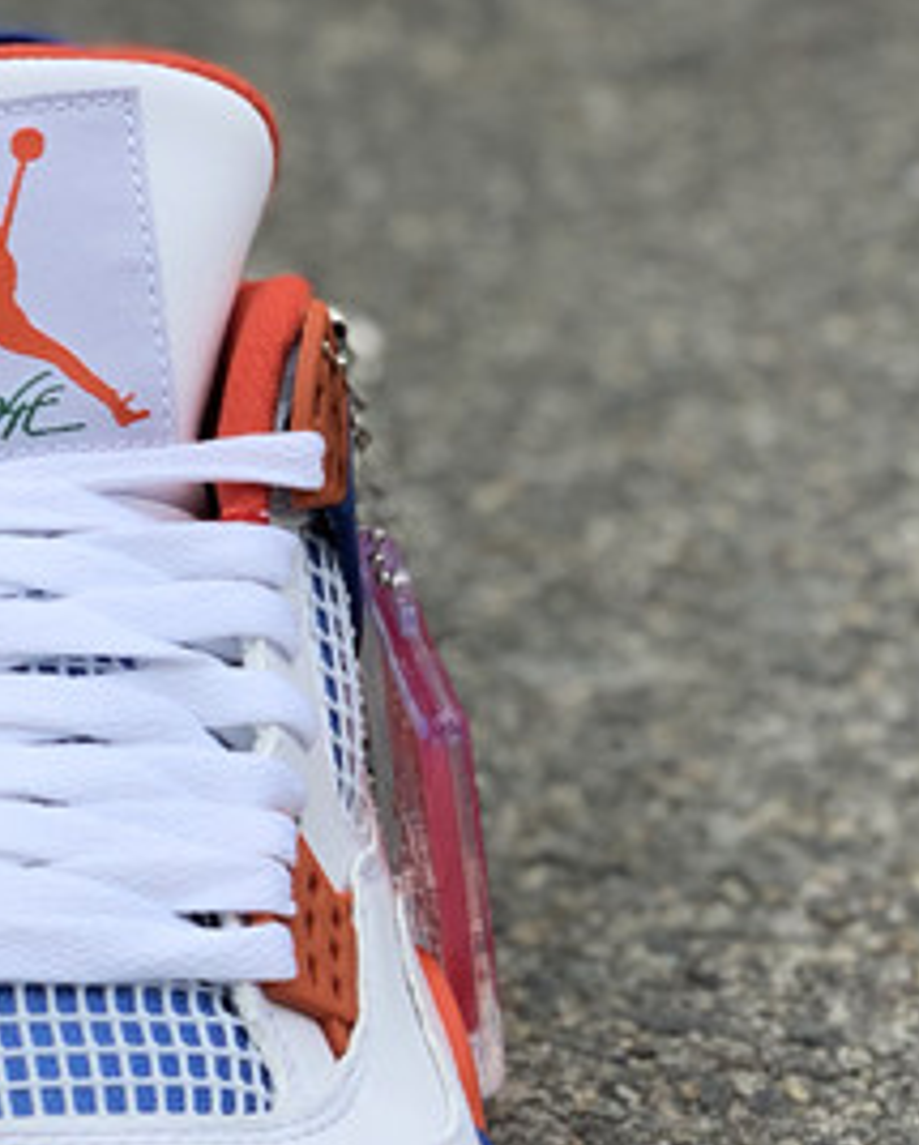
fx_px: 4752
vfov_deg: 13.6
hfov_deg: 10.6
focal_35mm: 140
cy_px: 1070
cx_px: -487
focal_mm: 6
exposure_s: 1/1845
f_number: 2.4
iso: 16
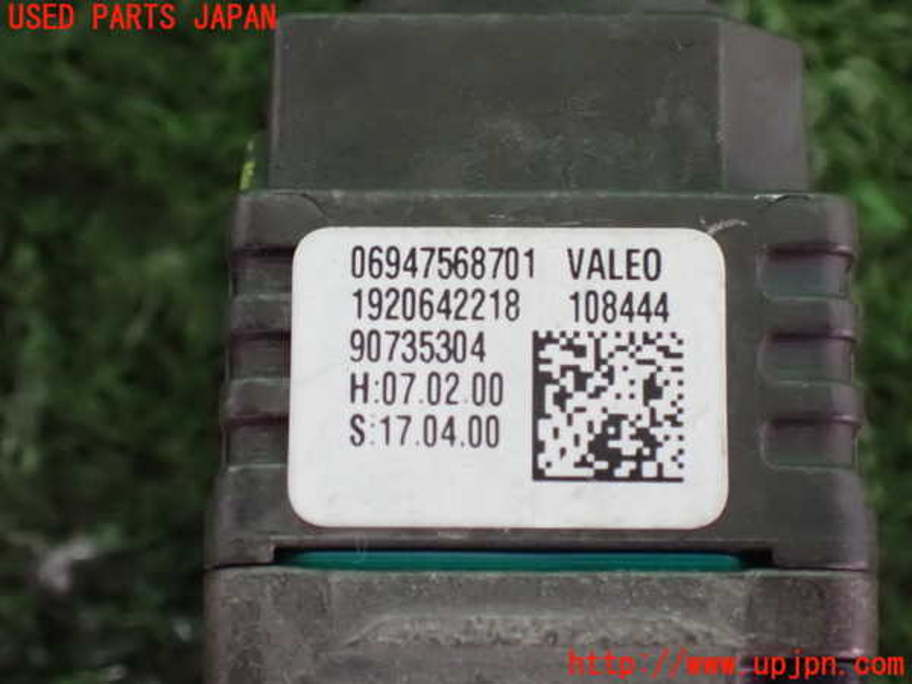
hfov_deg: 19.6
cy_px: 342
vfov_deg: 14.8
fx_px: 2635
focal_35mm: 100
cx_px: 456
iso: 1600
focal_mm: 18
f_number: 4.9
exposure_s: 1/20
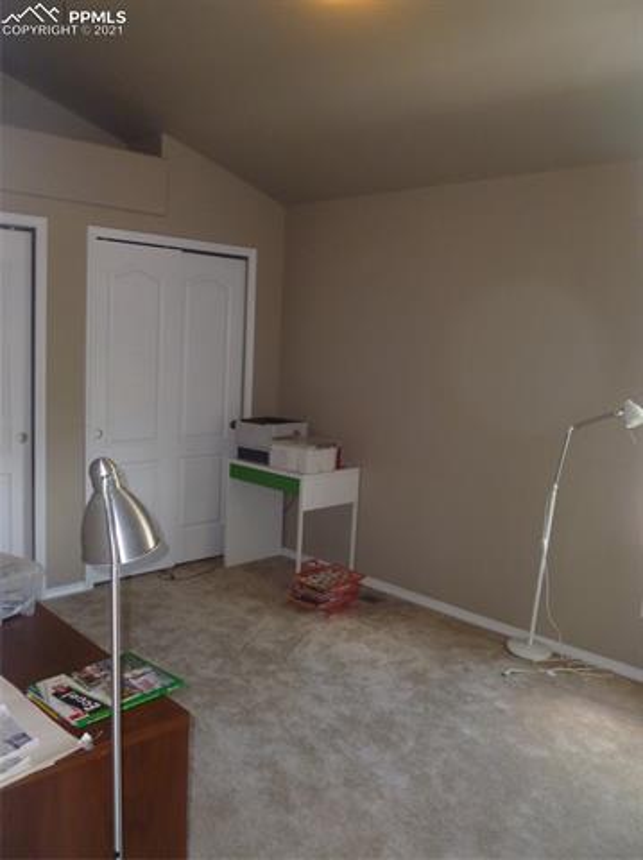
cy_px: 430
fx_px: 695
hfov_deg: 49.7
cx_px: 322
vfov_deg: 63.5
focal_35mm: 28
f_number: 3.3
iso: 200
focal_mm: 5
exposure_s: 1/30
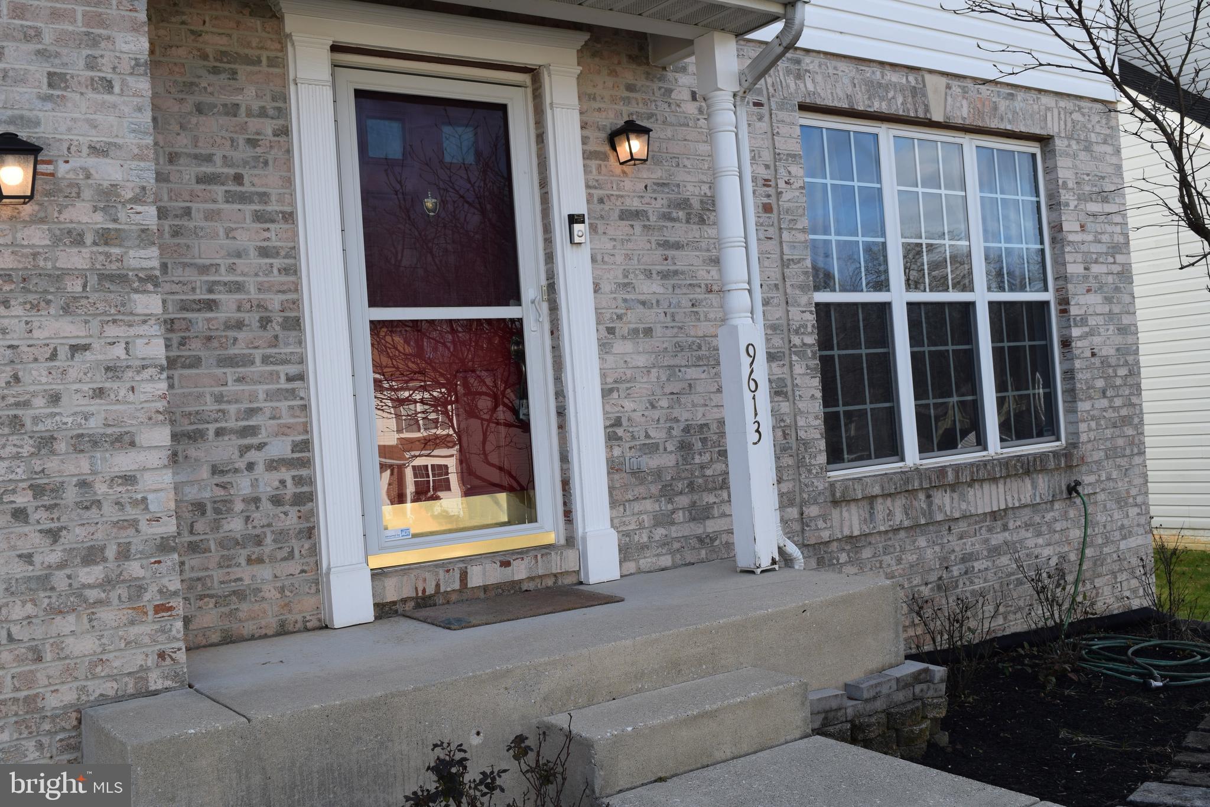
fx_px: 1210
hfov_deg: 53.1
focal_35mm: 36
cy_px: 404
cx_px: 605
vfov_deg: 36.9
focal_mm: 24
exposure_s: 1/250
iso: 200
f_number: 8
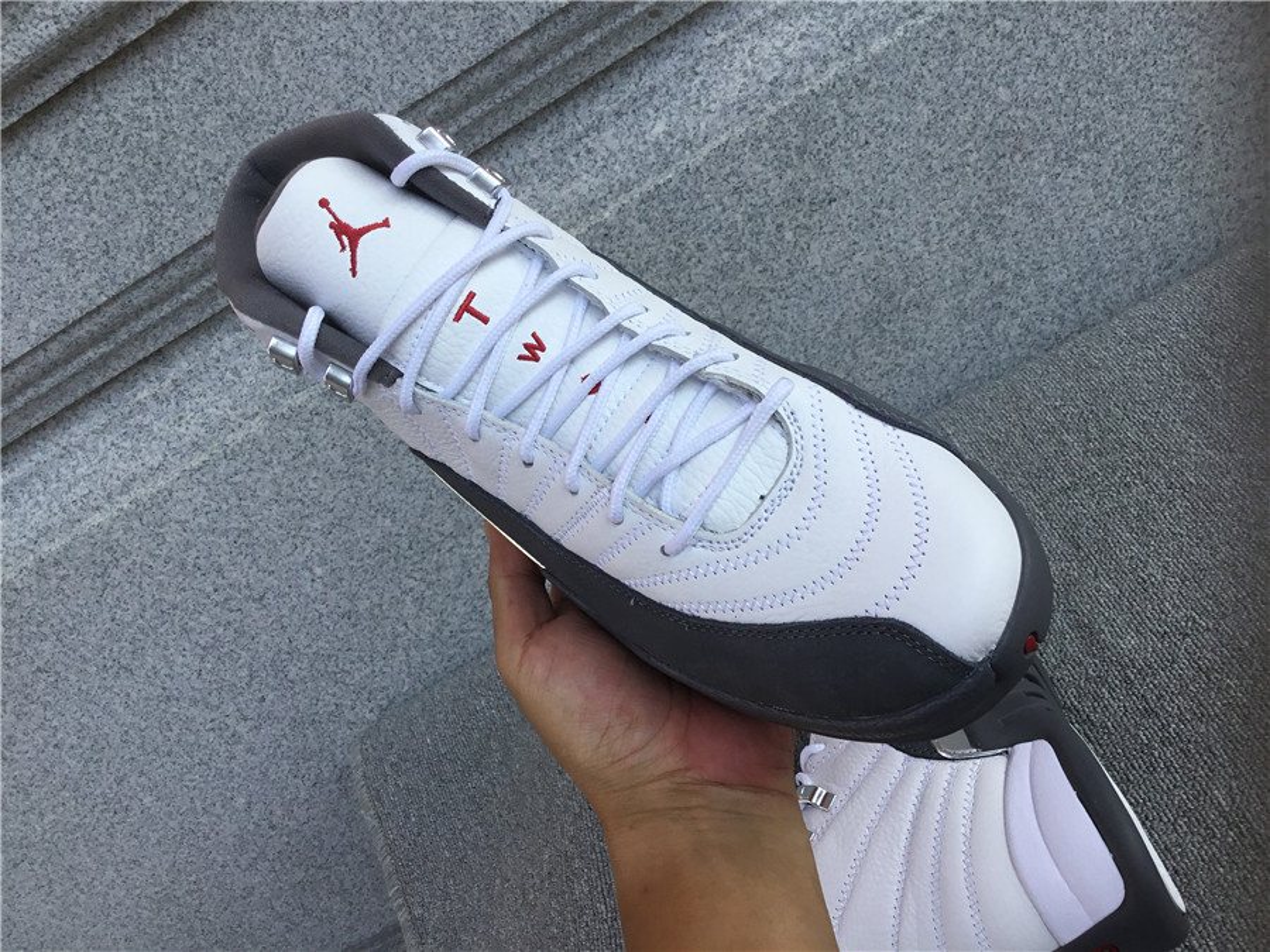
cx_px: 635
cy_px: 476
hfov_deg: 58.4
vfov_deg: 45.4
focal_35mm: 31
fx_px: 1137
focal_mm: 3.3
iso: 25
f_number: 2.4
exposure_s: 1/550
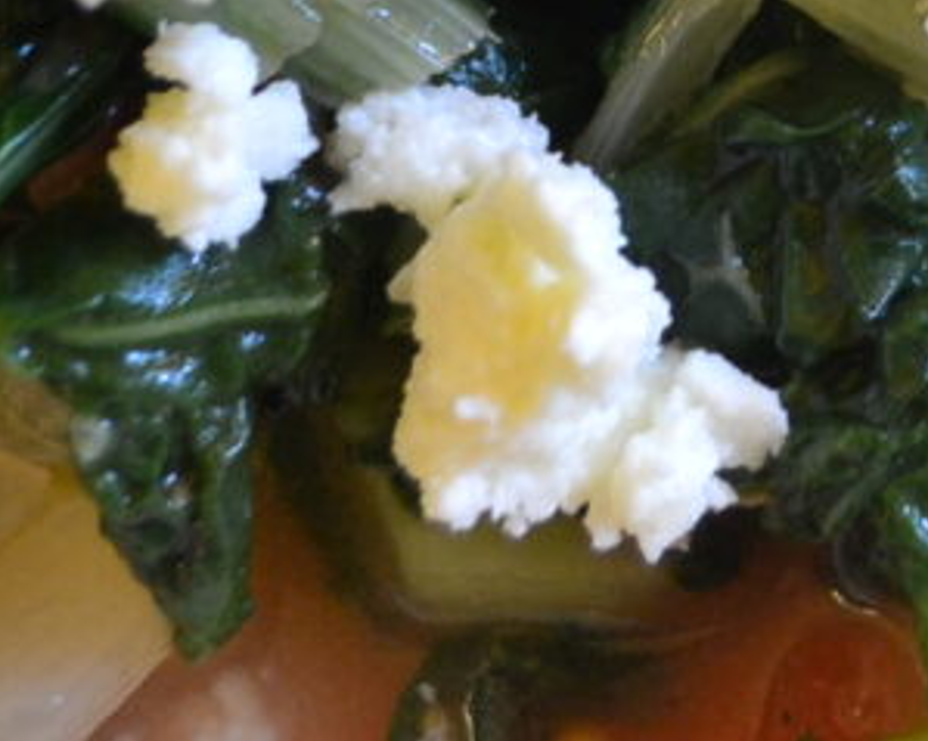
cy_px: -772
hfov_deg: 10.1
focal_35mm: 188
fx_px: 5162
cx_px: 1235
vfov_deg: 7.8
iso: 800
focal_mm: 26
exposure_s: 1/6
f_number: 4.2
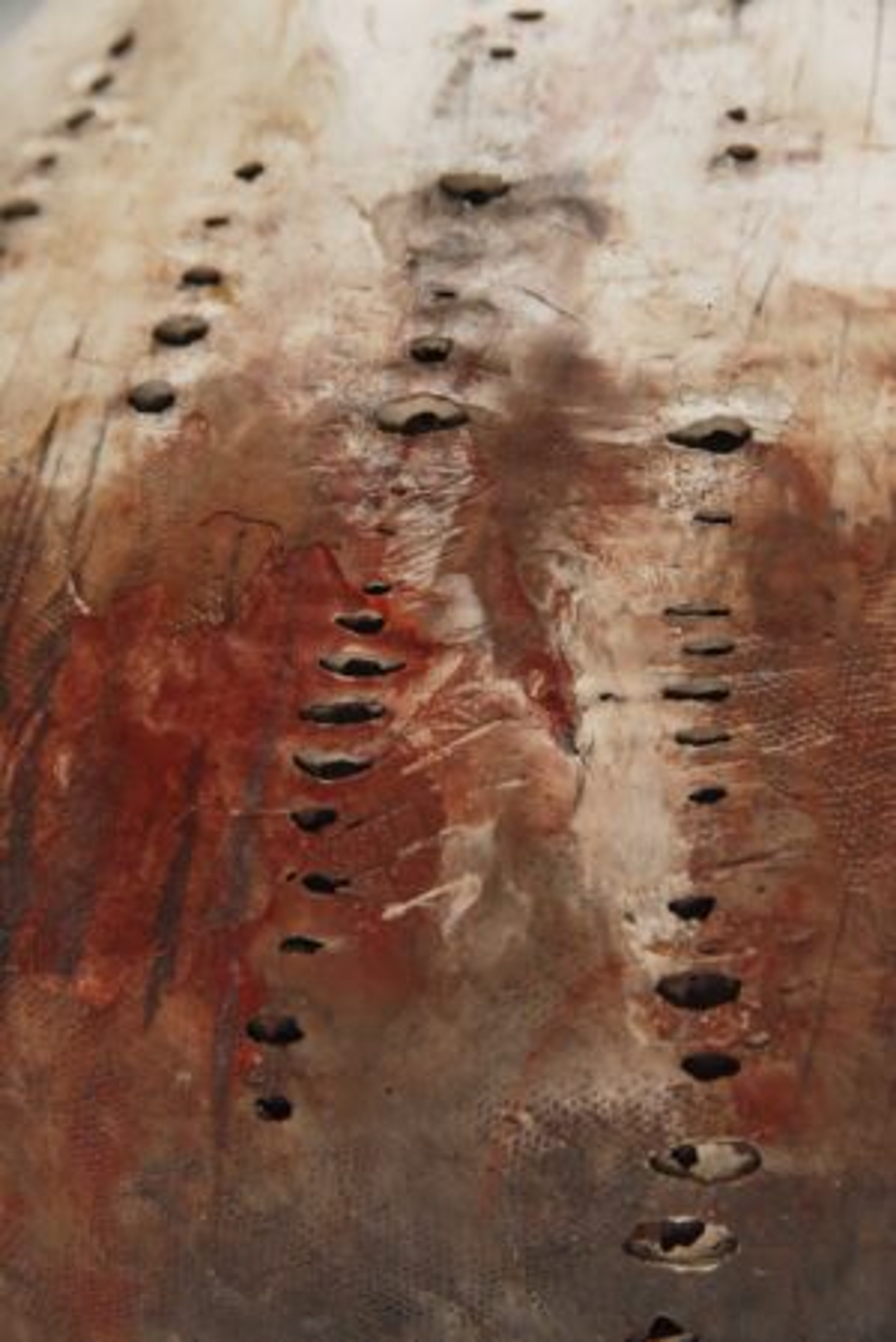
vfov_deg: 19.4
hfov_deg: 13.1
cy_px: 671
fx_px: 3914
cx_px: 448
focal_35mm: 105
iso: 1000
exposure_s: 1/60
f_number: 9
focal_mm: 105
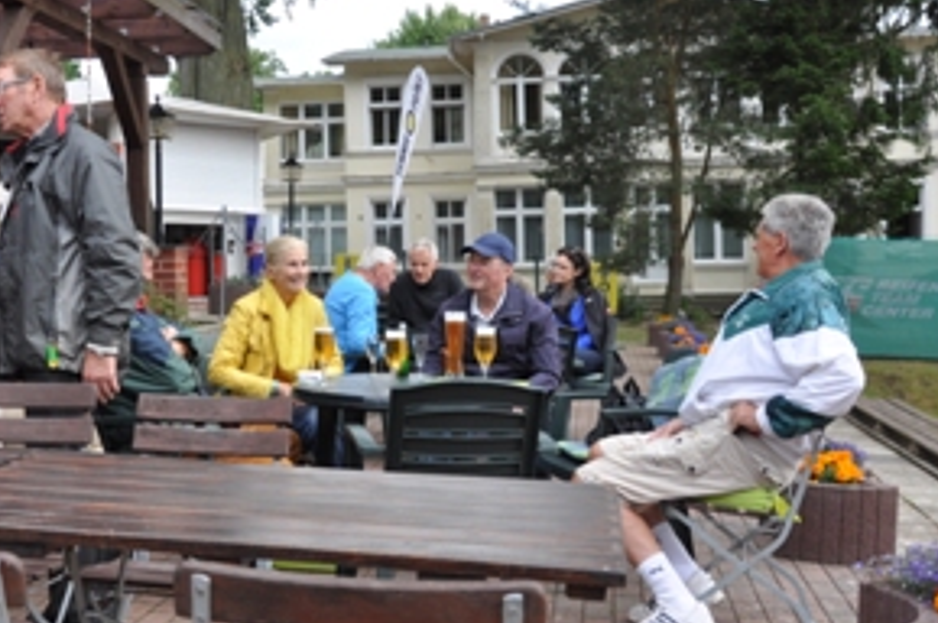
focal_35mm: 49
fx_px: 1269
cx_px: 279
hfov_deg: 39.8
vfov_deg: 27.6
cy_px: 286
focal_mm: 21
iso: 200
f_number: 5.6
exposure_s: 1/125
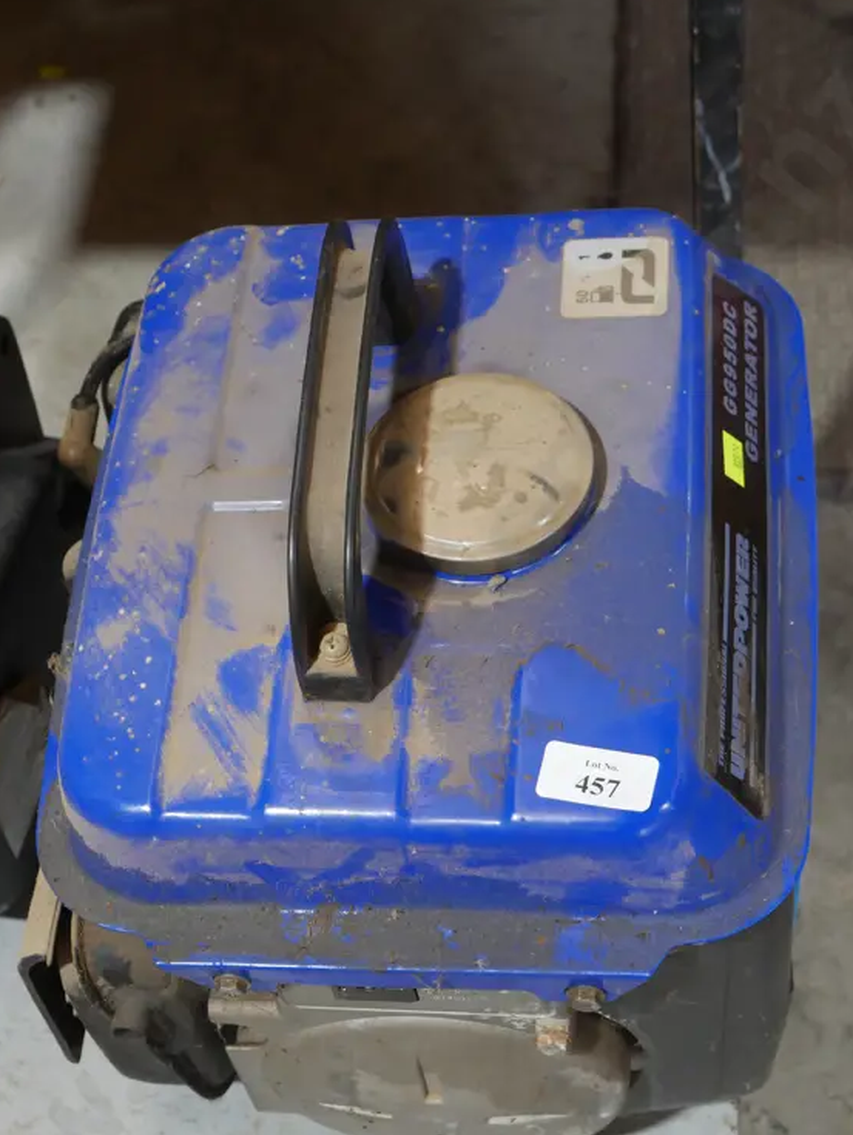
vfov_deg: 30.1
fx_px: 2100
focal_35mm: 64
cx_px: 388
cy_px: 717
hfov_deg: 22.9
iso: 640
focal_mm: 23
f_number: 5.1
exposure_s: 1/60
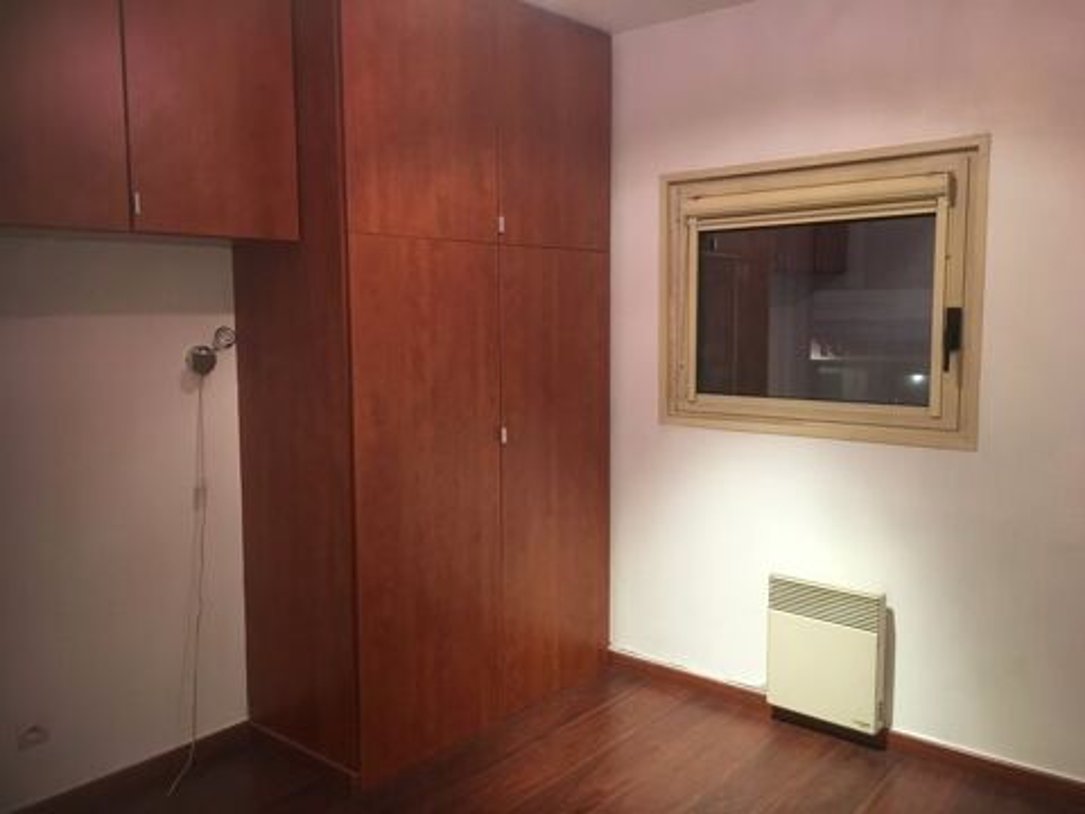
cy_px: 407
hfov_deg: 61.7
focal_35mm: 29
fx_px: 909
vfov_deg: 48.2
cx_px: 542
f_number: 2.2
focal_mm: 4.15
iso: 250
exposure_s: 1/33
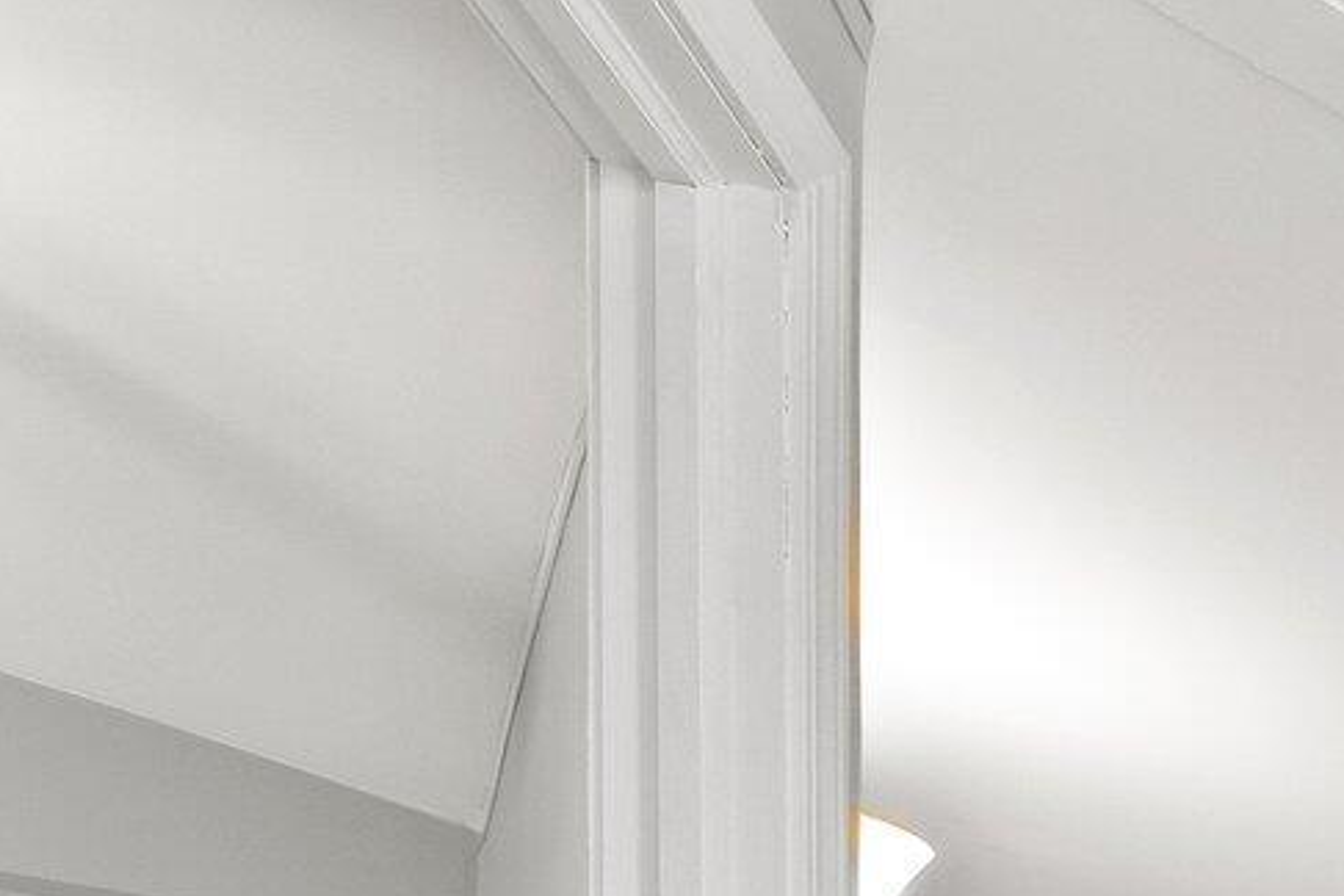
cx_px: 2475
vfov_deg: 17.6
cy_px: 1708
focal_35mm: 59
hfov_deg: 21.2
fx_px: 2202
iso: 500
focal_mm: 14
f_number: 8
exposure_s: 1/8
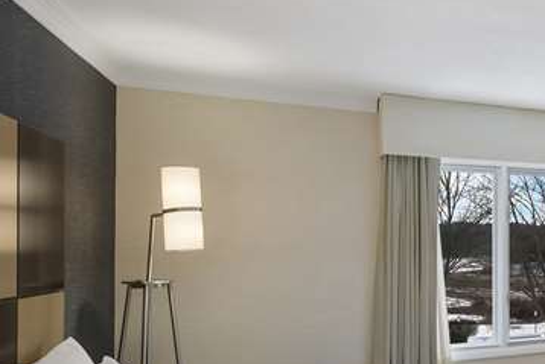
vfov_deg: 32.8
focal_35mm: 40
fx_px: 606
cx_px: 655
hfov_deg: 36.9
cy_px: 270
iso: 100
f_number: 8
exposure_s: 1/2
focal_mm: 14
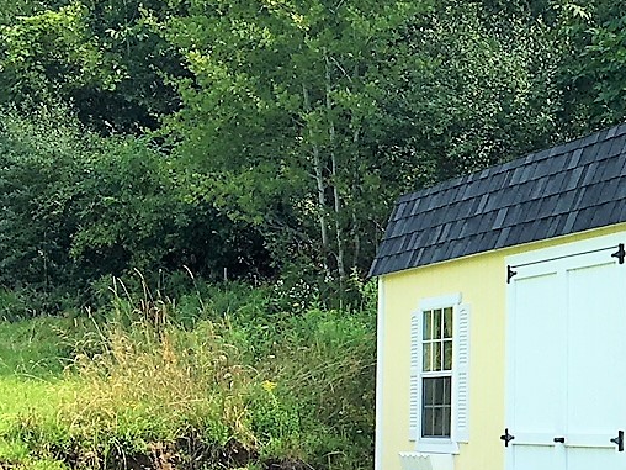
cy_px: 273
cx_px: 864
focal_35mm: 115
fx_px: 2080
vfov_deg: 12.9
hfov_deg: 16.0
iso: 25
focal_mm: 4.15
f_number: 2.2
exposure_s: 1/693
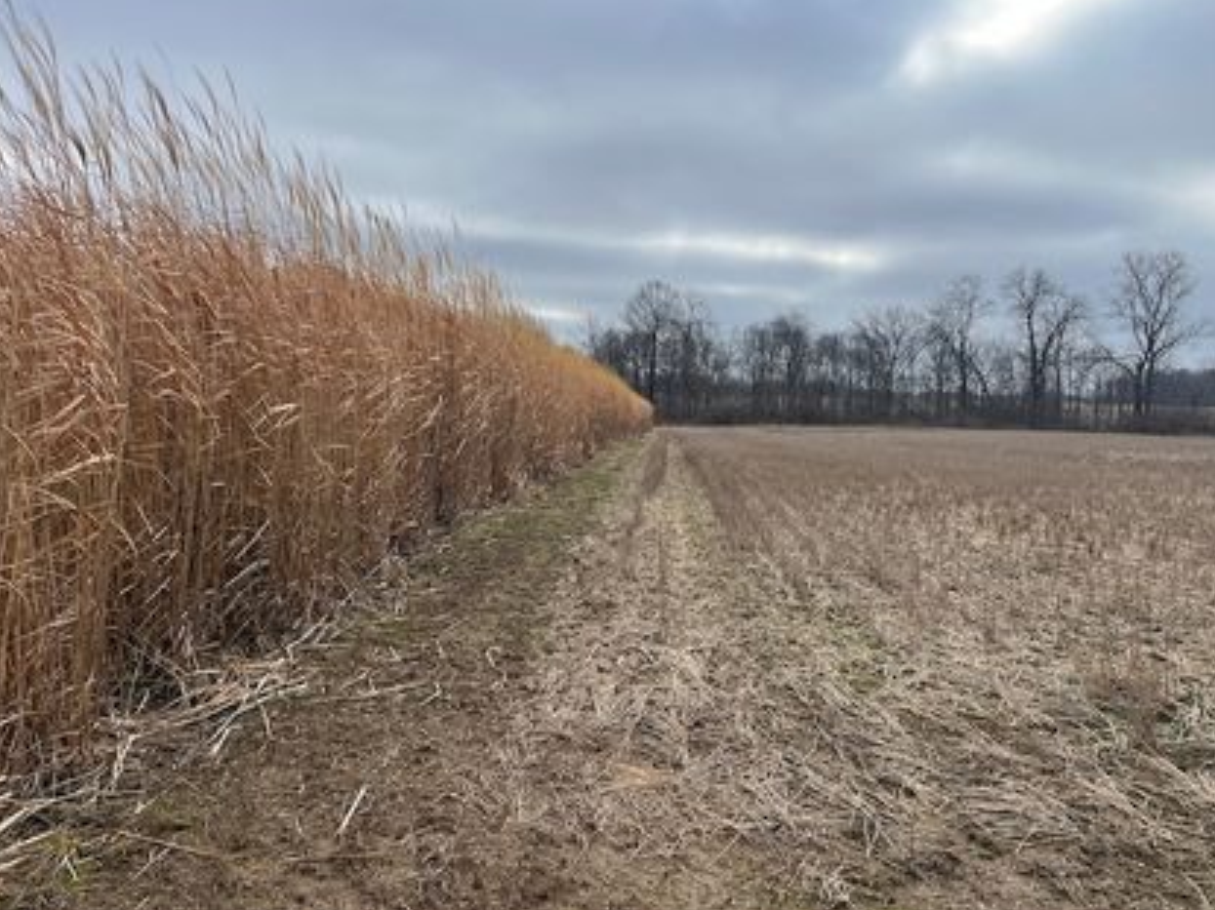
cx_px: 616
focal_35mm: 27
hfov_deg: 65.3
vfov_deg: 51.3
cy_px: 443
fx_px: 947
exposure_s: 1/2062
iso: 50
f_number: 1.6
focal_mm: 5.1
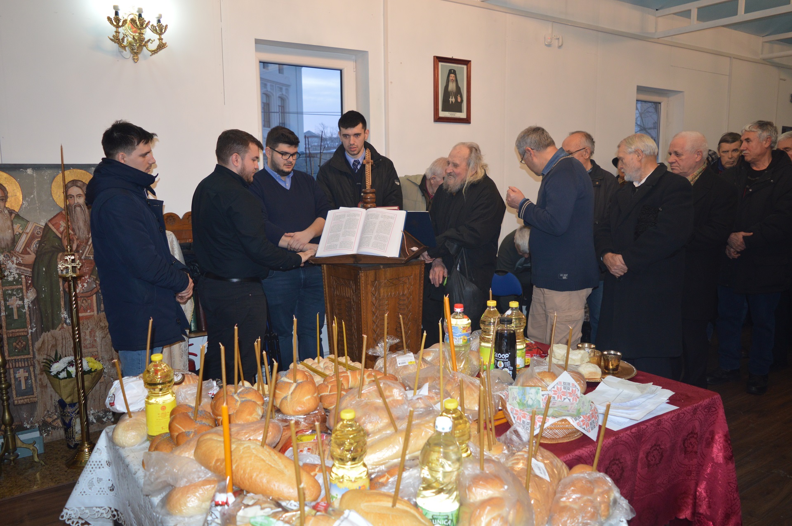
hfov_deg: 67.4
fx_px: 593
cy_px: 263
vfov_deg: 47.8
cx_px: 396
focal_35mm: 27
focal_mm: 18
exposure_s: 1/60
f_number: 3.5
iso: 560
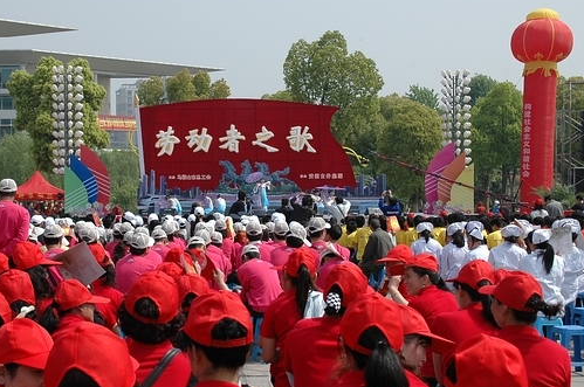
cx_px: 217
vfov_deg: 18.4
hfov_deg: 27.4
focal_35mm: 74
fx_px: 1194
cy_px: 199
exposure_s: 1/400
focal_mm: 35
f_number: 10
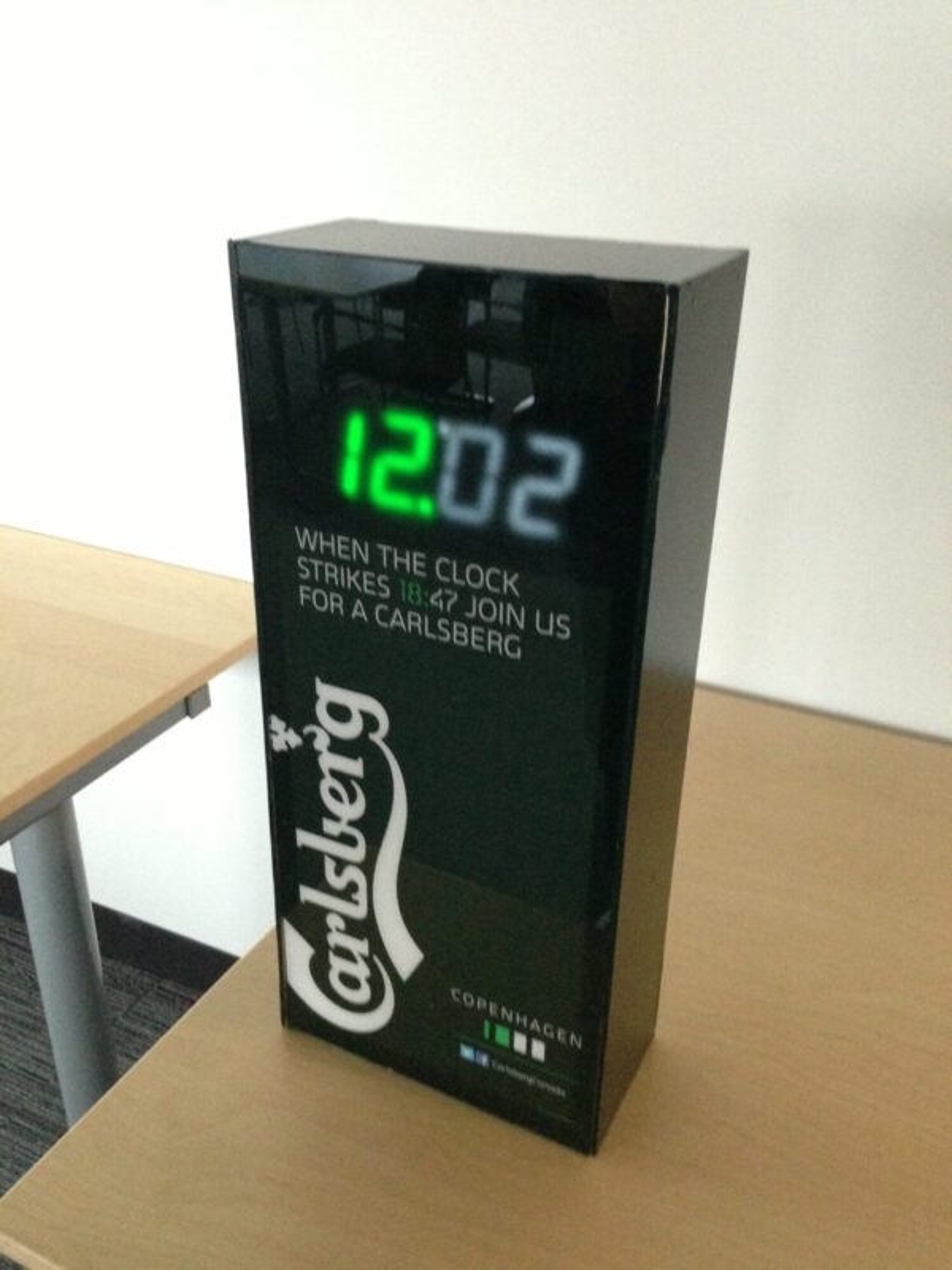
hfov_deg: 42.9
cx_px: 476
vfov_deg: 55.4
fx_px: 1210
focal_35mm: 33
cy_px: 635
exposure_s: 1/15
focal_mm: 4.13
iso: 640
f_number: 2.4
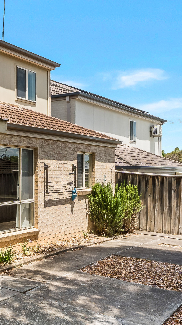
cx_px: -91
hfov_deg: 22.3
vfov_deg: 46.4
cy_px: 168
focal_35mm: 44
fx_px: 378
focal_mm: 14
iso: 640
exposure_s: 1/60
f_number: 11
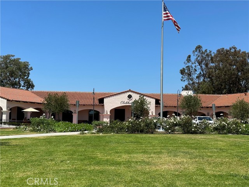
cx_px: 124
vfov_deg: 30.3
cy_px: 94
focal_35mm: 48
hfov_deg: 39.7
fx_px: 345
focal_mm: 6.86
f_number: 1.78
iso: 64
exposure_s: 1/4785
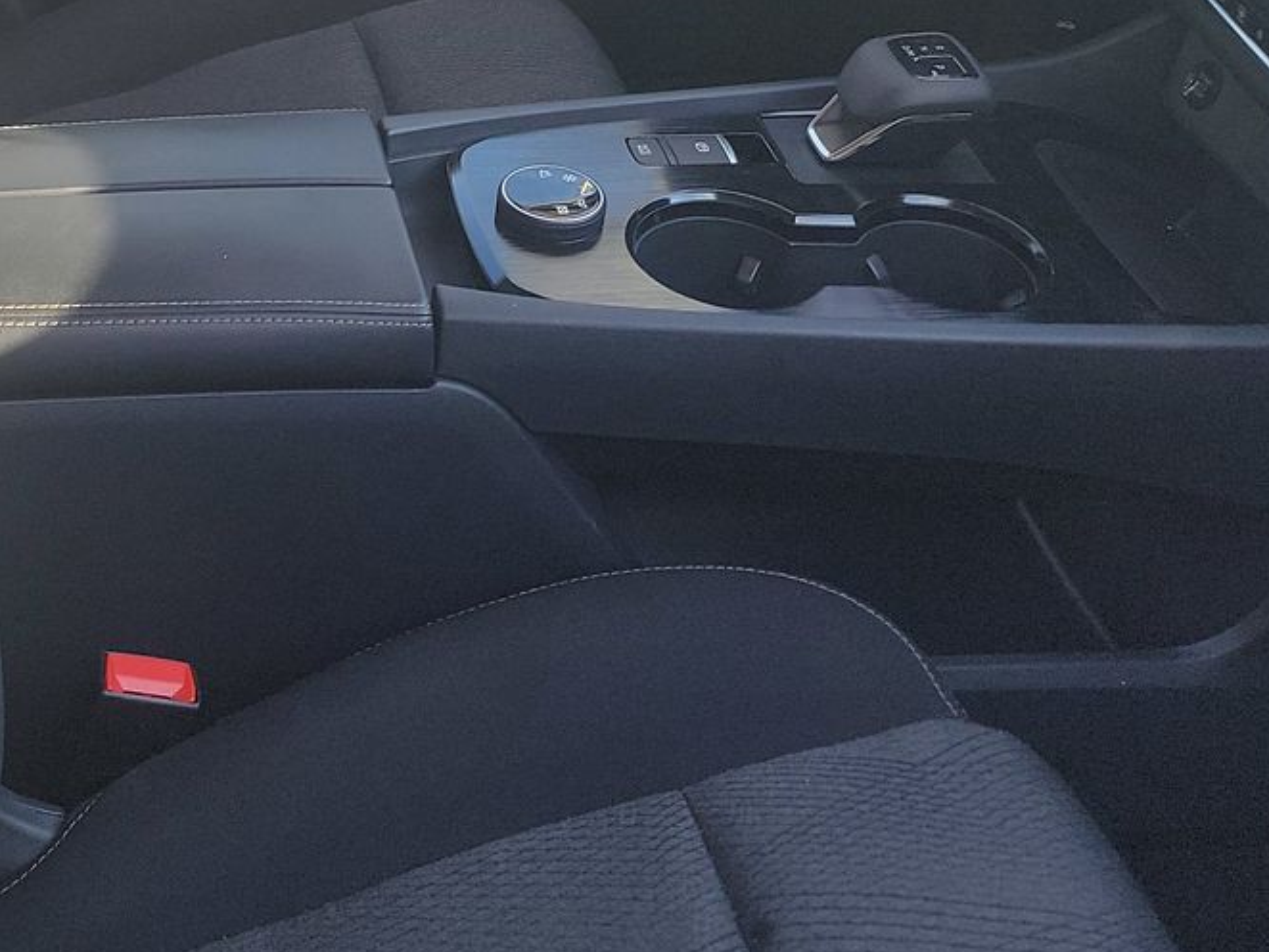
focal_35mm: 58
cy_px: -2
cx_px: 397
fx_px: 2127
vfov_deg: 24.1
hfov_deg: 32.9
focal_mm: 6.7
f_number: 1.8
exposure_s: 1/119
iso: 72
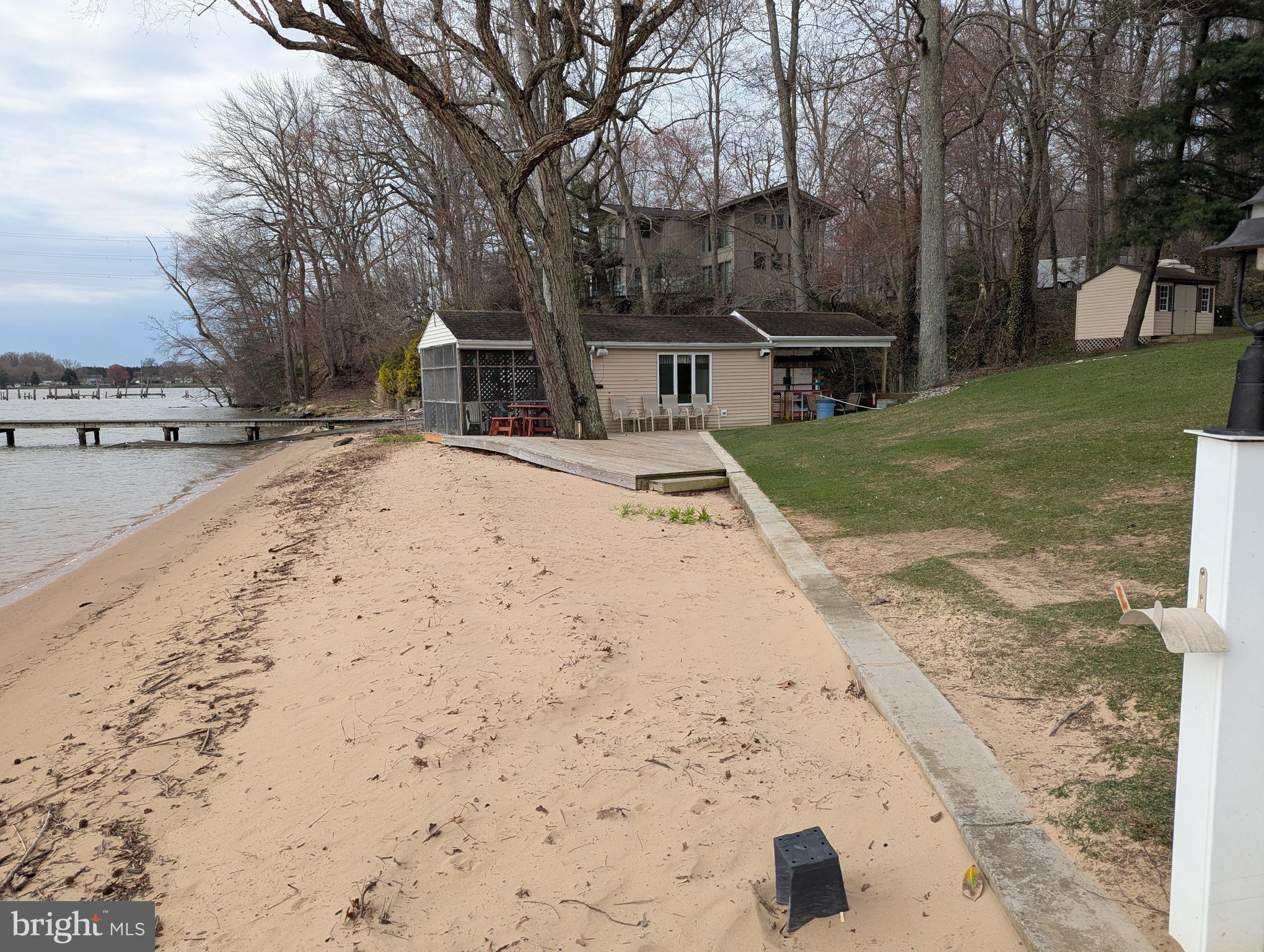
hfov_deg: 71.5
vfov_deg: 56.9
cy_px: 476
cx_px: 632
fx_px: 878
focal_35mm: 24
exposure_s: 1/1618
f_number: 1.85
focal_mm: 6.81
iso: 47
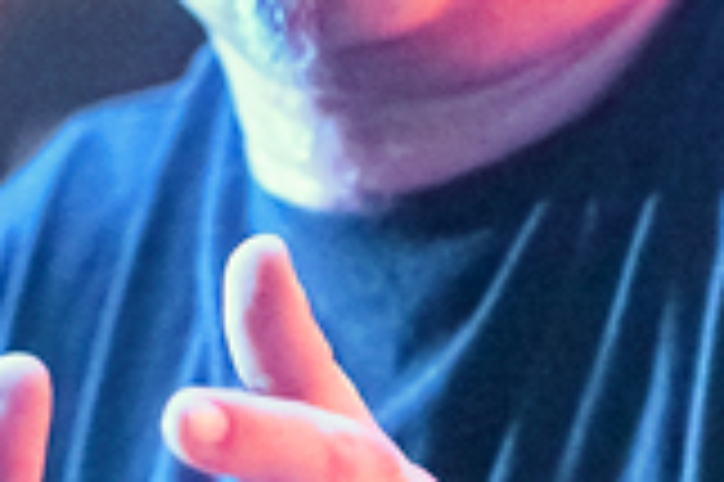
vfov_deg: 2.9
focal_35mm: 475
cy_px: 248
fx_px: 9543
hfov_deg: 4.3
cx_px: 315
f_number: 2.8
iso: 6400
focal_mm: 85
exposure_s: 1/60
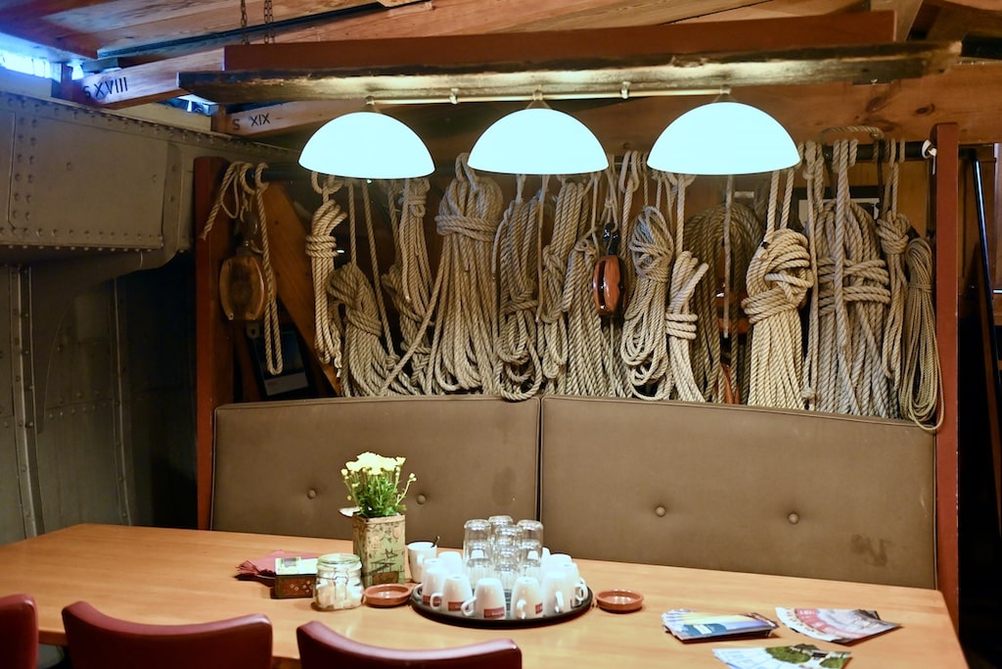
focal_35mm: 38
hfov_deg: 50.7
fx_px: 1058
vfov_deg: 35.1
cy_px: 334
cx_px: 501
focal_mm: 38
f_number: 2.8
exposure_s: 1/100
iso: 4000
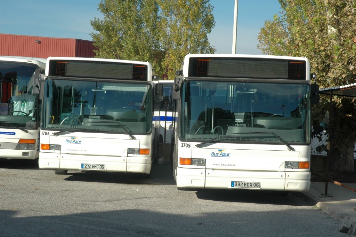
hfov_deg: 24.6
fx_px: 815
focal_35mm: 82
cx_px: 178
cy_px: 118
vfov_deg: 16.5
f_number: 10
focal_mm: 55
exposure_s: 1/400
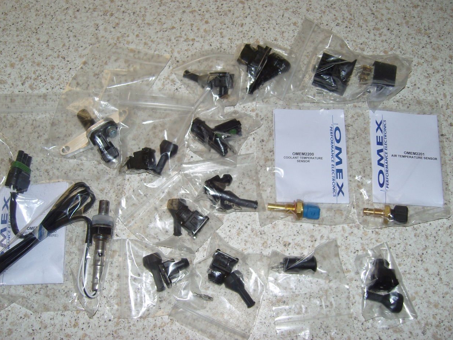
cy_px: 169
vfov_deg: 40.7
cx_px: 223
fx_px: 458
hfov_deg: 52.6
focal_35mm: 35
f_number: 2.8
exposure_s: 1/40
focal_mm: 7.3
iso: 100
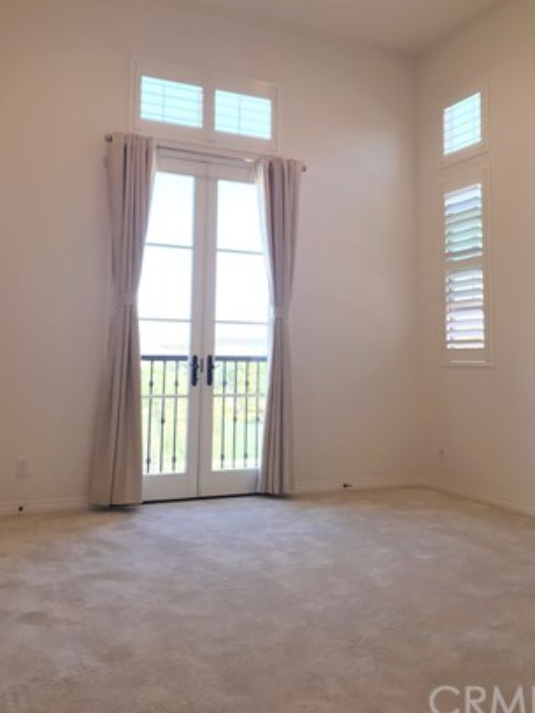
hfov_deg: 42.9
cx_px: 254
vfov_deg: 55.1
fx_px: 680
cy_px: 298
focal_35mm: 33
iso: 32
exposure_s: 1/120
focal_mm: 3.99
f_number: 1.8
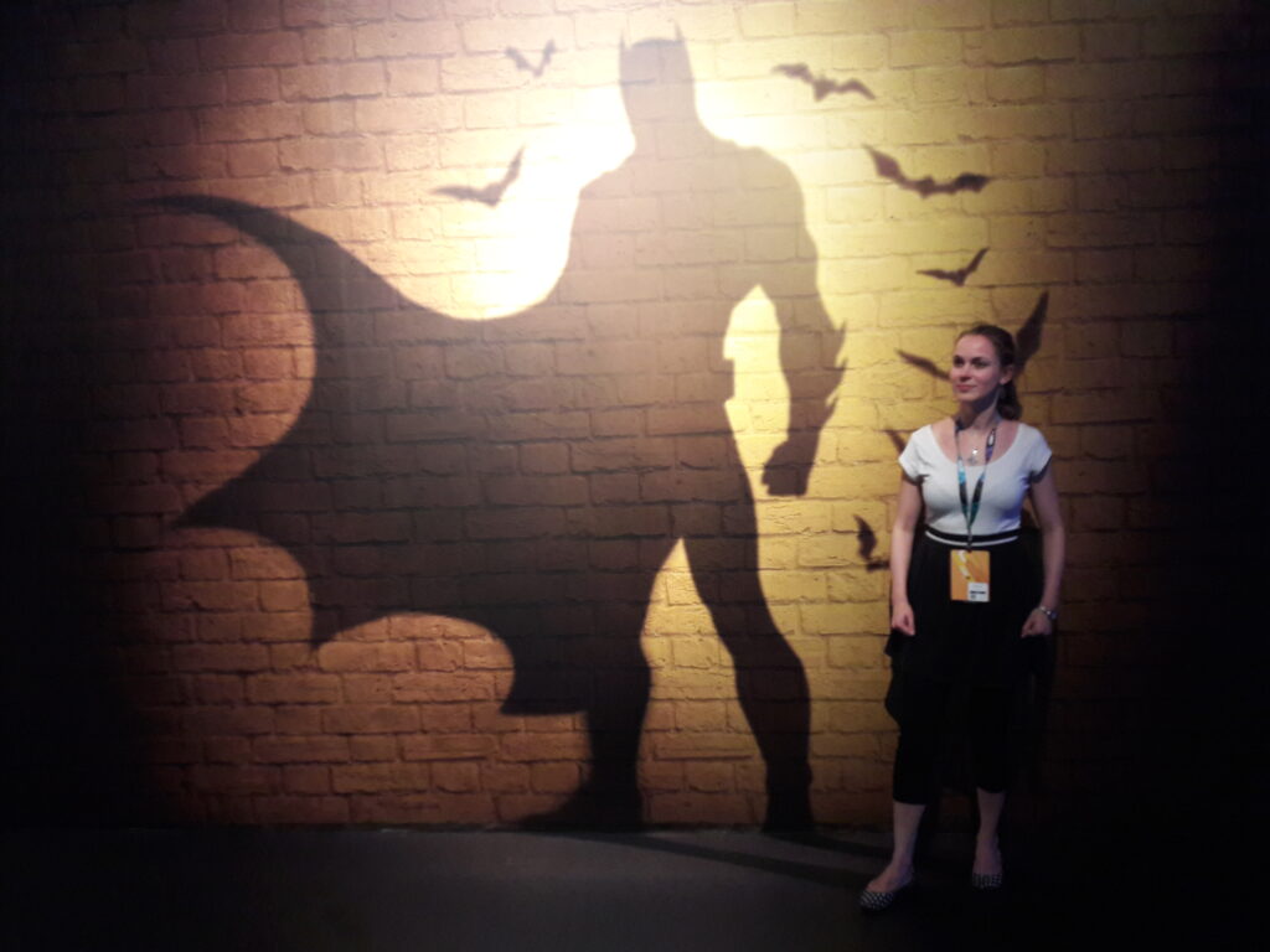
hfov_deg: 63.4
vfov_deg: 49.7
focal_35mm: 28
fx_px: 1027
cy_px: 476
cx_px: 635
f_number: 1.9
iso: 160
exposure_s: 1/33
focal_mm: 3.7
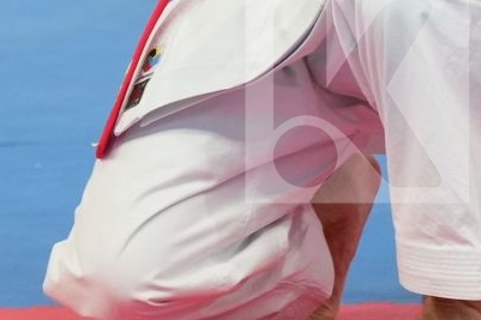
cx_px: 357
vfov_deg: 2.0
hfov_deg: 3.1
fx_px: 8988
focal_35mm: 673
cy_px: -332
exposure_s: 1/500
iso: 1000
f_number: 2.8
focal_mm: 100
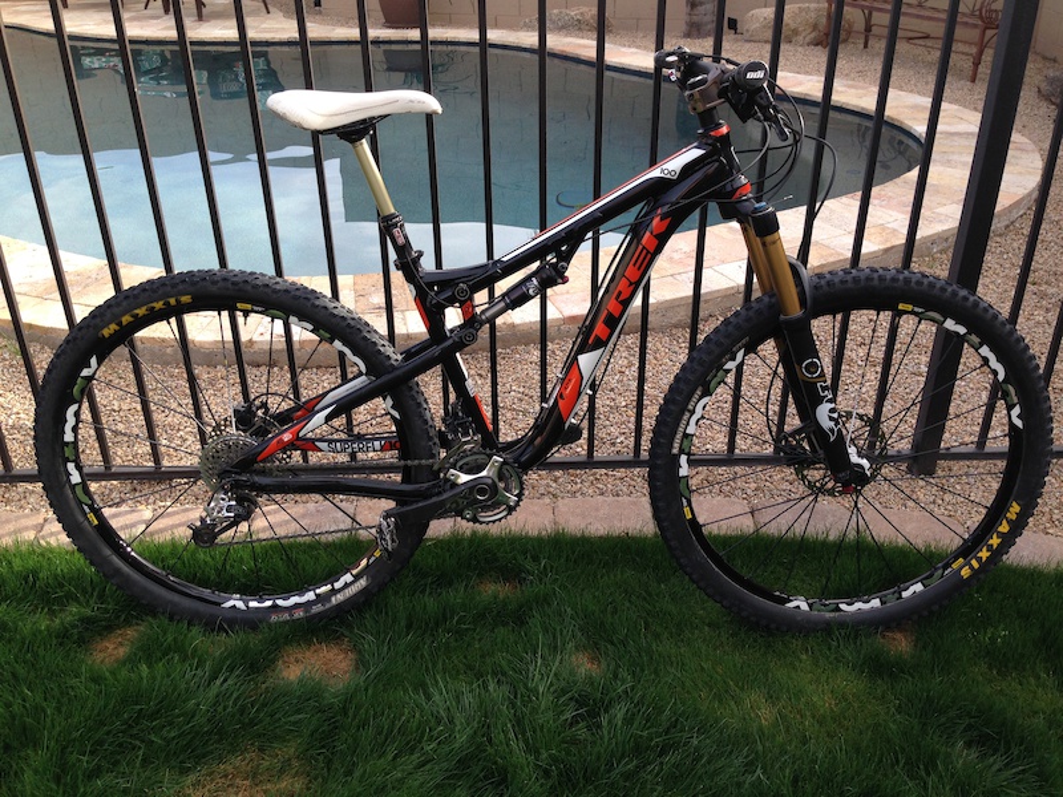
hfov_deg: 55.4
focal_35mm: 33
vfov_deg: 42.9
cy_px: 398
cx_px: 532
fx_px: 1013
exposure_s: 1/303
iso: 50
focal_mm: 4.12
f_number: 2.4
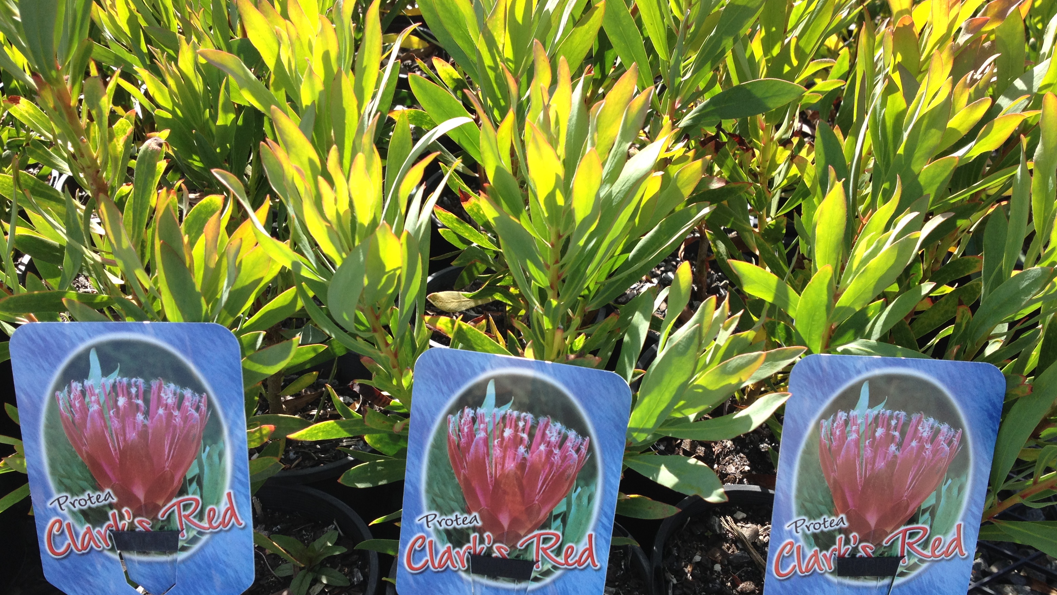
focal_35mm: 40
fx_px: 1121
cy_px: 398
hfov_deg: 50.5
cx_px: 532
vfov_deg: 29.5
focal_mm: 4.28
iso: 50
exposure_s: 1/493
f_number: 2.4
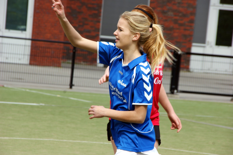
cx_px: 116
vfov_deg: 5.1
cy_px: 78
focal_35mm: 270
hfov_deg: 7.6
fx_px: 1747
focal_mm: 180
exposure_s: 1/250
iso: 200
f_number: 11
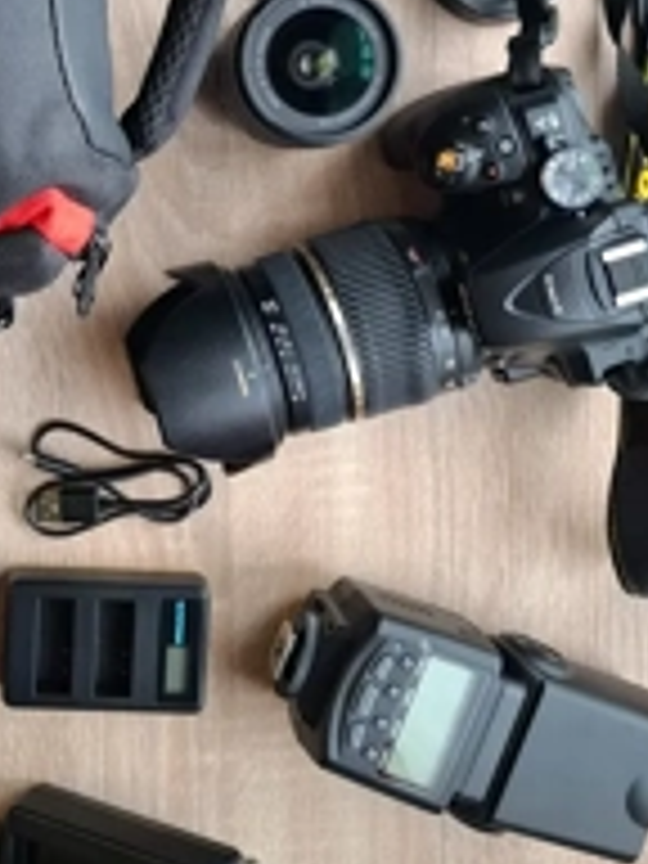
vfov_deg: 38.3
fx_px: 1198
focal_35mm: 48
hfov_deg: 29.4
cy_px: 180
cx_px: 112
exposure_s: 1/50
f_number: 1.8
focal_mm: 5.54
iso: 320
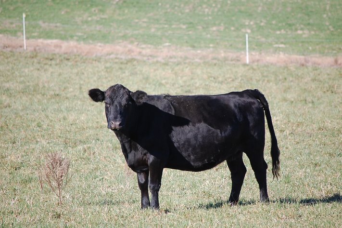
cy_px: 114
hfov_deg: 7.2
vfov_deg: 4.8
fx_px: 2706
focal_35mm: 285
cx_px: 171
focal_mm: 190
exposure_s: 1/640
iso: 400
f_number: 5.6
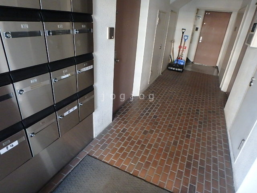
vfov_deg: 63.4
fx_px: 156
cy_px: 96
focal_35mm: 21
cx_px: 128
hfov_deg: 79.0
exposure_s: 1/30
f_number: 3.5
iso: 800
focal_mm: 3.7
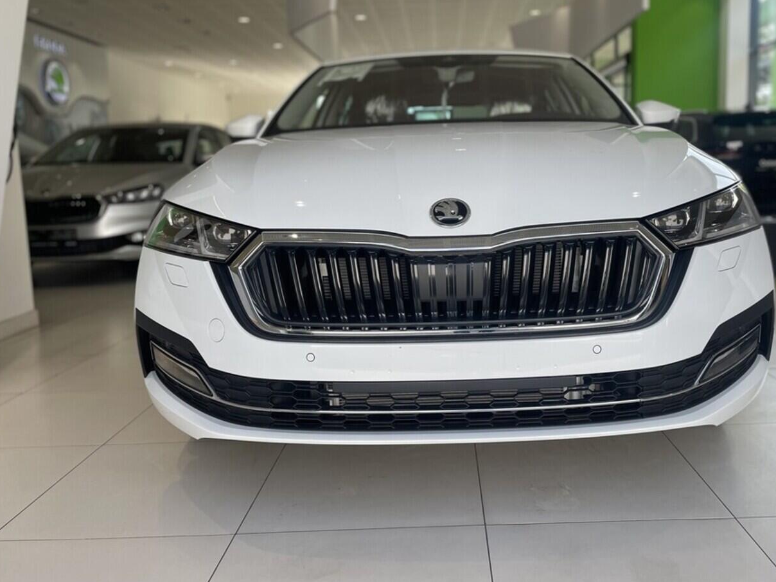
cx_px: 446
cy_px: 263
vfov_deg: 45.4
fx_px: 695
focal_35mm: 31
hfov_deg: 58.1
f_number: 1.6
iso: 50
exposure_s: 1/801
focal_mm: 4.2
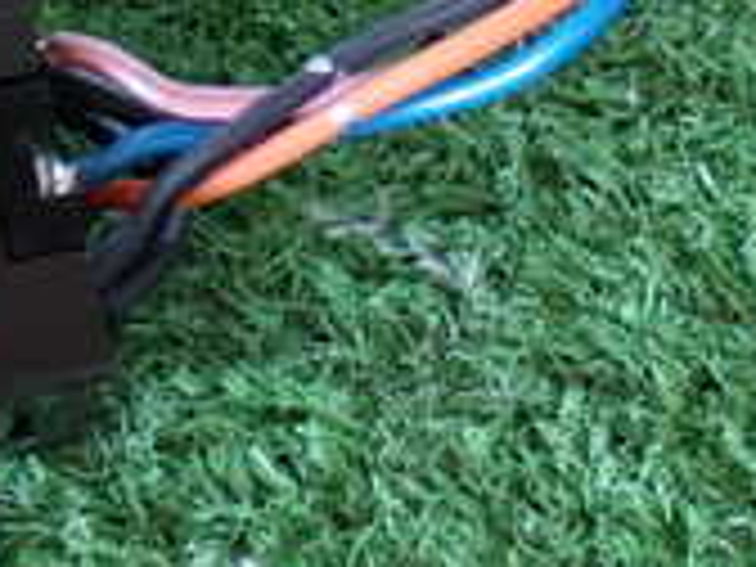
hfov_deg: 11.8
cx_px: 500
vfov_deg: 8.7
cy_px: -212
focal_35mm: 168
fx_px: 3669
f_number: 3.1
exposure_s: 1/40
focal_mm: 8.4
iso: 800
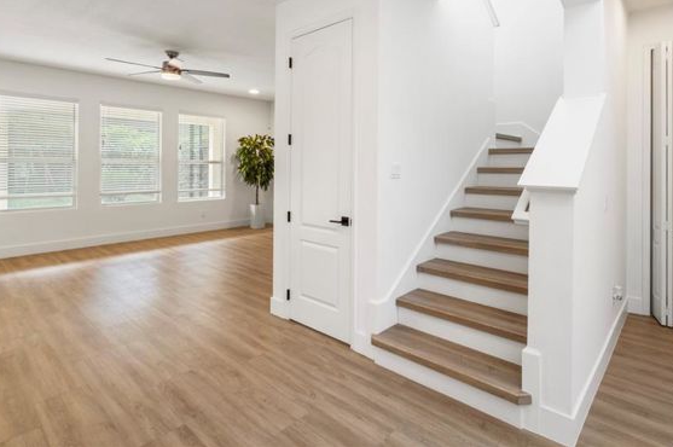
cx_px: 411
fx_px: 355
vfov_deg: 63.4
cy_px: 165
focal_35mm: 19
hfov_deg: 85.6
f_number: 14
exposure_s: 1.5
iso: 320
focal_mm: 10
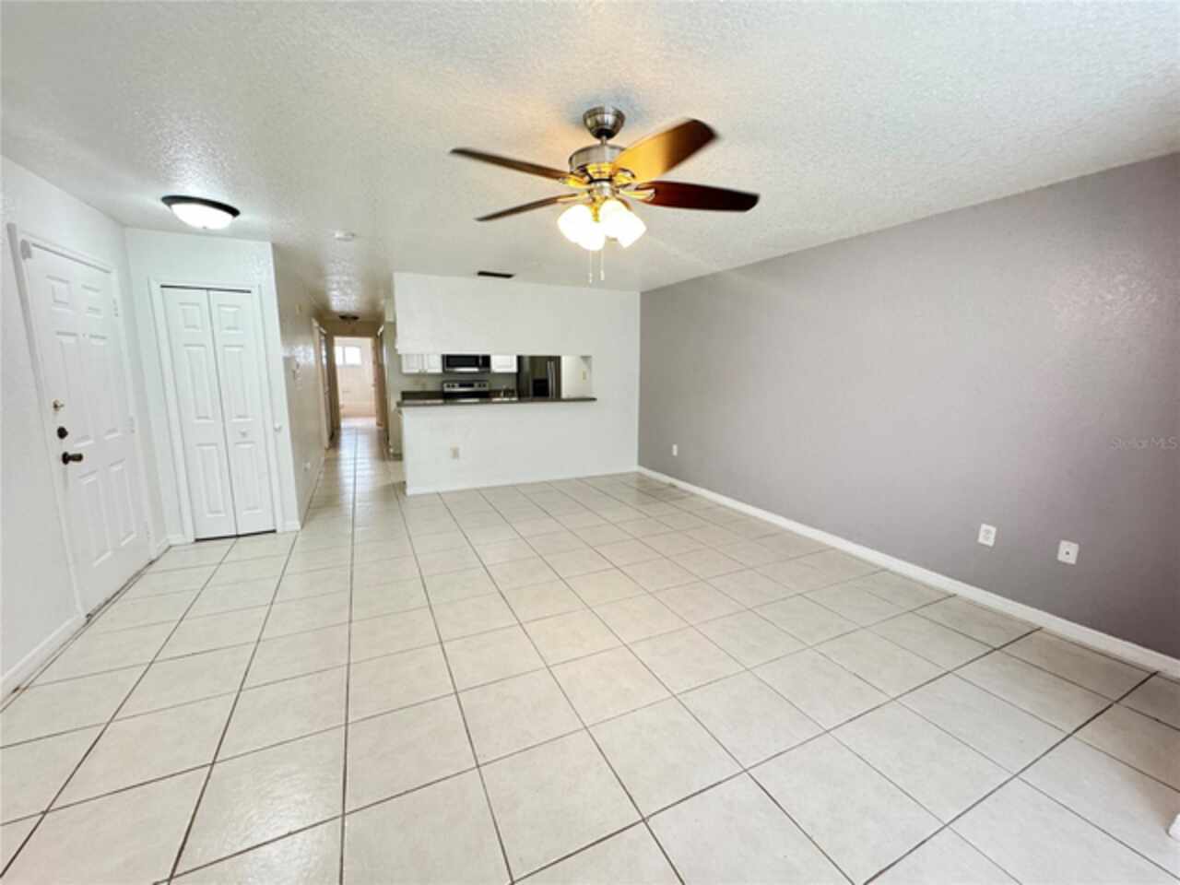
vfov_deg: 85.7
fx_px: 477
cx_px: 590
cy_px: 442
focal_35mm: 14
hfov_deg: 102.1
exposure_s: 1/60
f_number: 2.2
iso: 400
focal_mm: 2.22
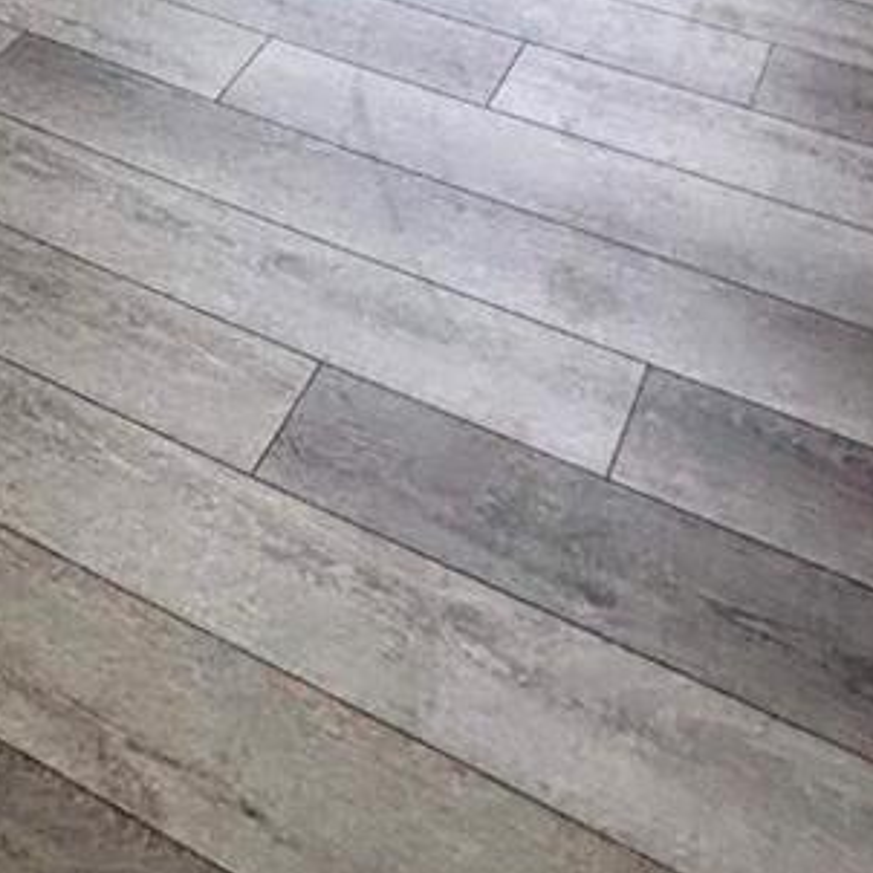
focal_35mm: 63
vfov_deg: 18.8
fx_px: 1798
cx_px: 121
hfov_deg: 26.6
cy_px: -812
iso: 100
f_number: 2.2
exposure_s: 1/120
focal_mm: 2.22
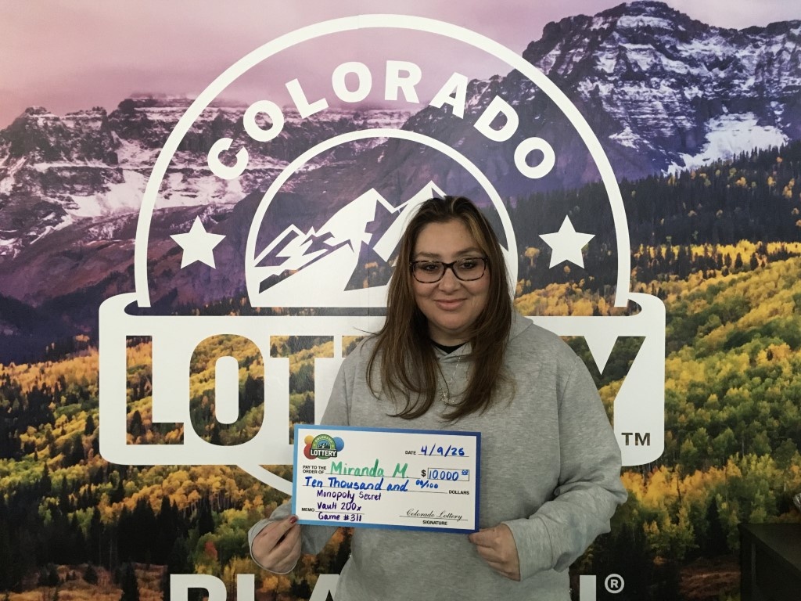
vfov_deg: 48.2
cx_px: 400
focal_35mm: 29
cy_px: 300
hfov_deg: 61.7
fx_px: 671
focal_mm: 4.15
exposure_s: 1/30
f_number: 2.2
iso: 200
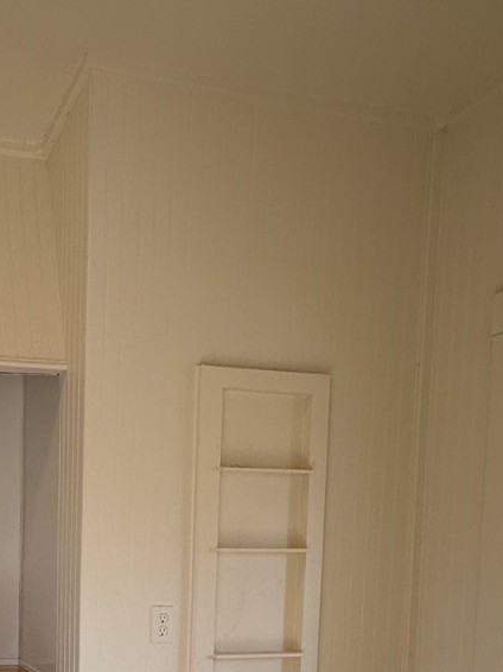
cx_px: 21
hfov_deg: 34.8
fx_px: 737
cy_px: 608
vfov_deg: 44.5
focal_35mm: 38
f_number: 2.2
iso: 50
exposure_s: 1/120
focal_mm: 2.22
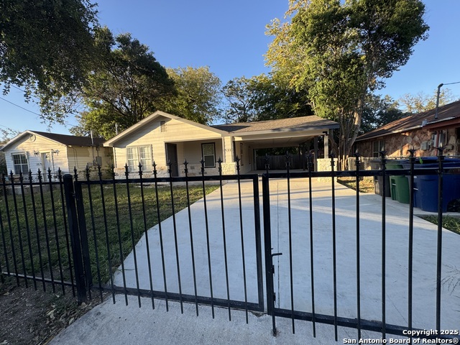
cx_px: 230
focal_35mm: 14
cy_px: 172
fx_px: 186
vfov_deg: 85.7
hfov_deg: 102.1
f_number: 2.2
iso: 40
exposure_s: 1/366
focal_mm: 2.22
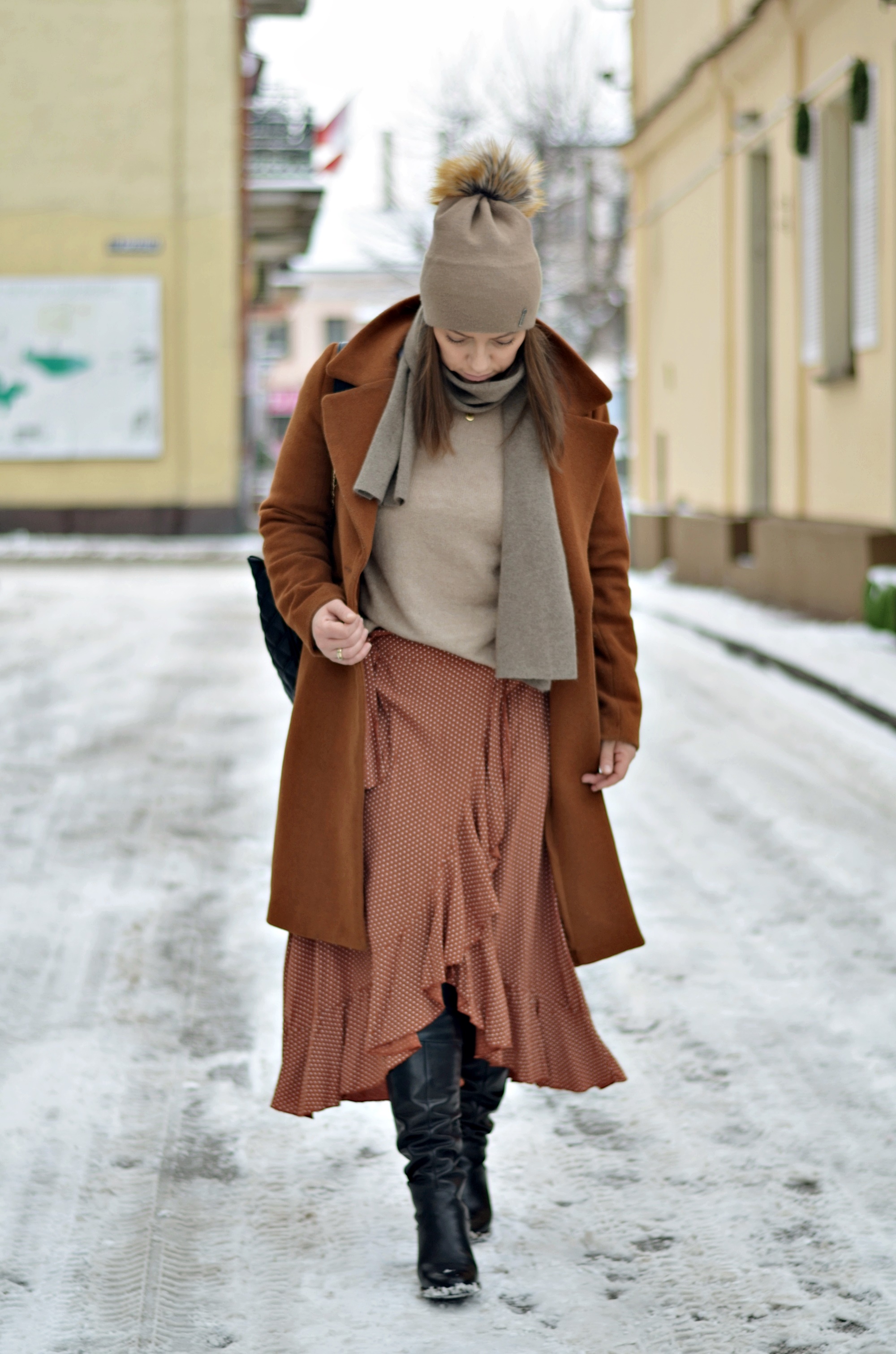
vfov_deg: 27.0
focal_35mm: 75
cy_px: 677
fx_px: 2813
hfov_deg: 18.1
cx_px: 448
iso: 100
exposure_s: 1/320
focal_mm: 50
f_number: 1.8
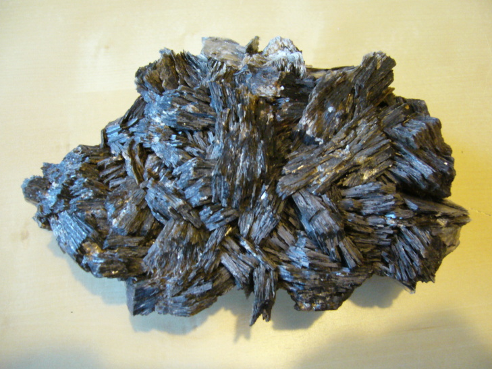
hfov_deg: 51.3
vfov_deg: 39.7
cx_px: 248
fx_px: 512
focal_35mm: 36
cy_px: 185
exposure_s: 1/4
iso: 200
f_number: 2.8
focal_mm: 5.8
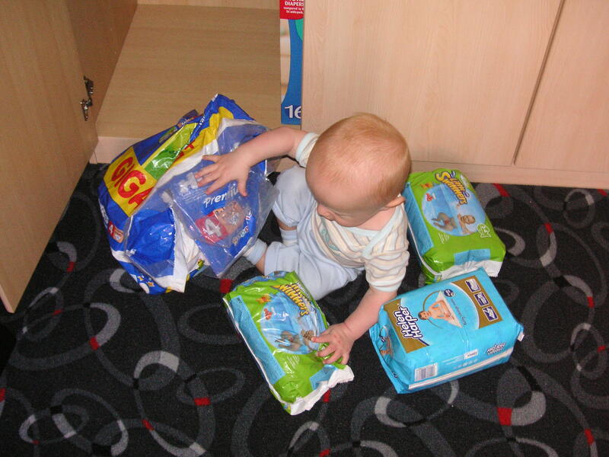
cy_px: 228
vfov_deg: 35.1
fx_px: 721
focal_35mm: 41
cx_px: 304
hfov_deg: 45.8
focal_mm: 6.9
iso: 160
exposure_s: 1/45
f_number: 3
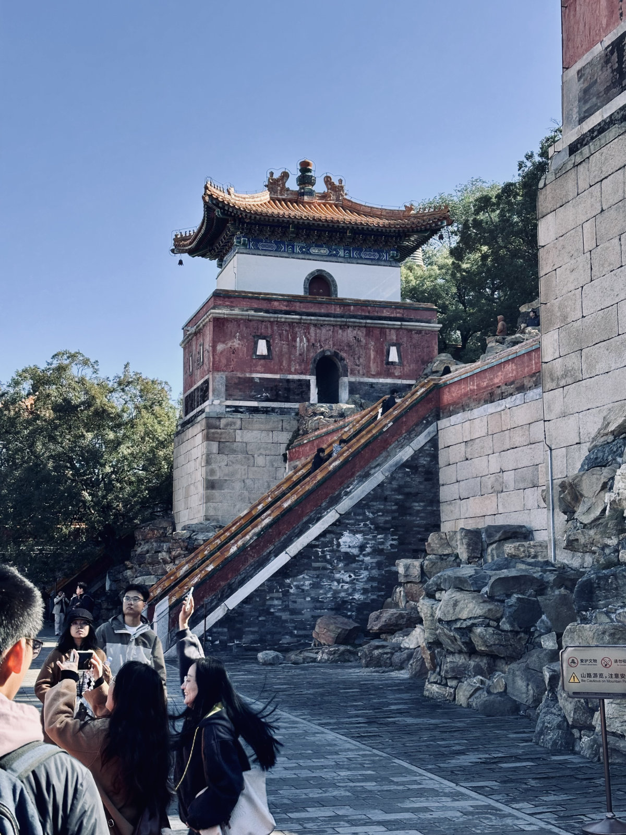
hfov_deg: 30.3
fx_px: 1157
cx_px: 313
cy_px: 418
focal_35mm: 48
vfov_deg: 39.7
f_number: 1.8
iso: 64
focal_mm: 6.9
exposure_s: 1/1613
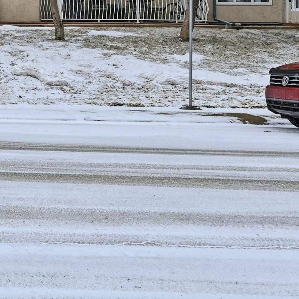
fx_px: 596
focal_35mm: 61
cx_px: -96
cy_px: -44
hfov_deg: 24.4
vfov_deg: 25.7
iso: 100
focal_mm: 20
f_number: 8
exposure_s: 1/800
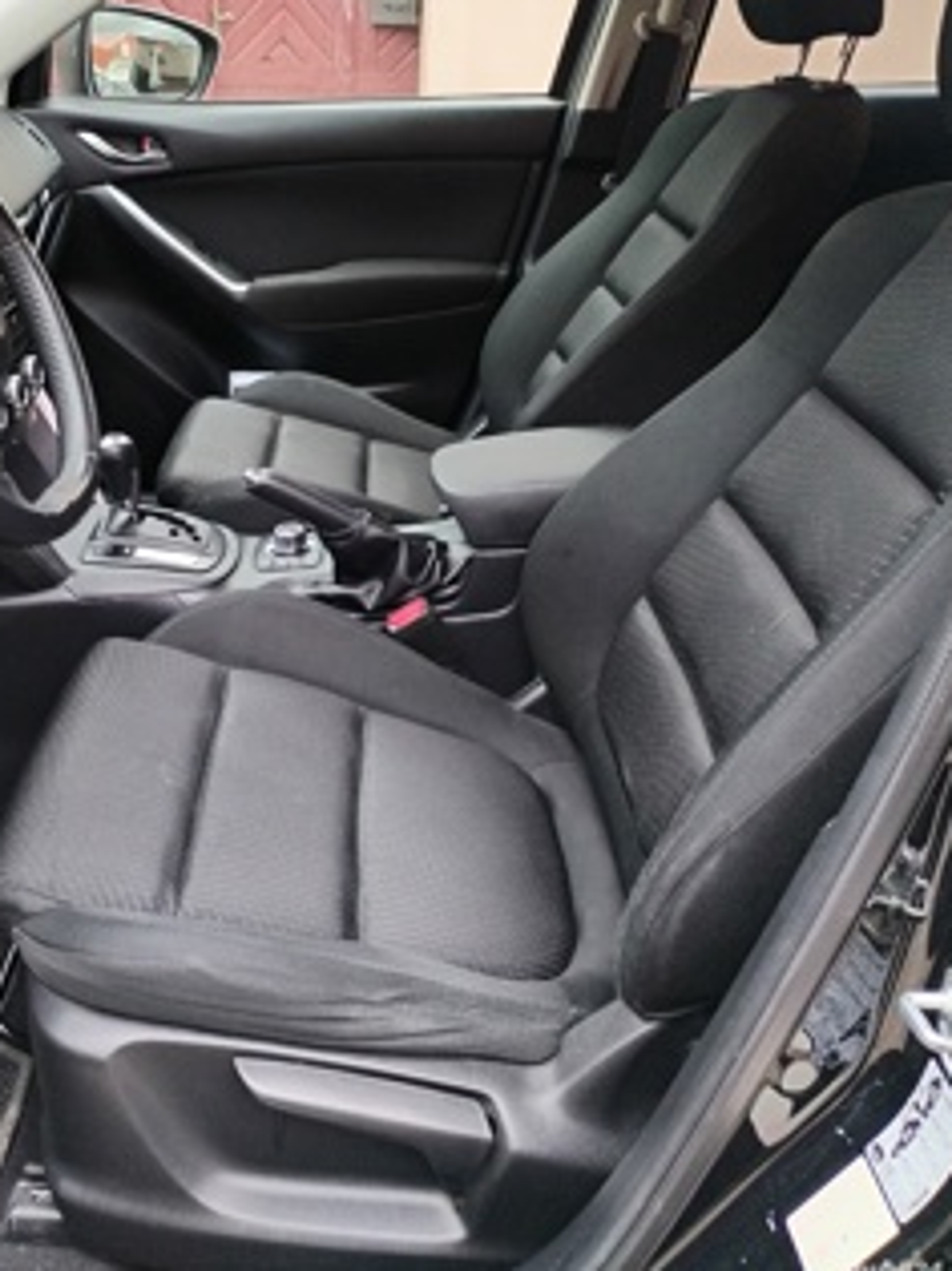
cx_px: 375
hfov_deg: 42.7
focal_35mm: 33
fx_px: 1211
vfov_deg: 54.8
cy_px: 480
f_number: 1.8
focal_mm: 4.75
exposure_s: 1/33.3
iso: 270
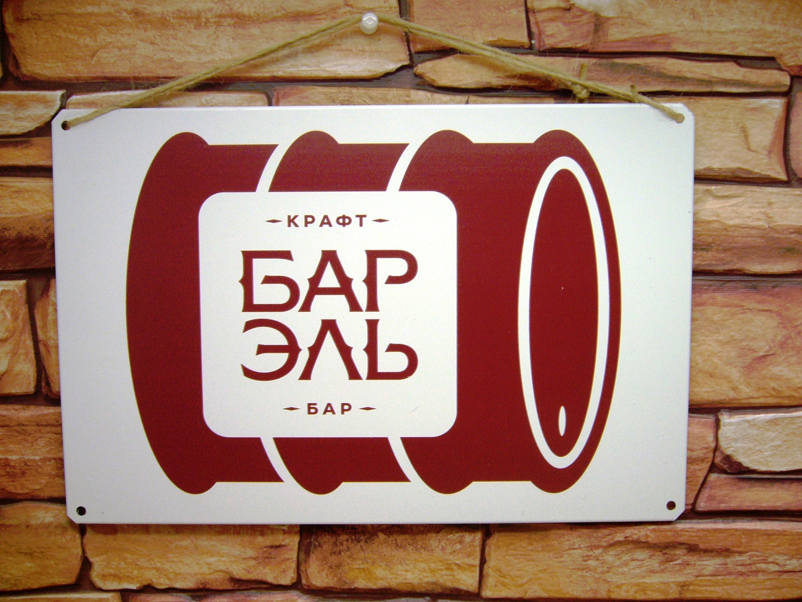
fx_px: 811
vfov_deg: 40.7
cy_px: 301
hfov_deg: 52.6
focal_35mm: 35
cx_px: 401
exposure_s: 1/25
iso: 80
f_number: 2.8
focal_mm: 5.8
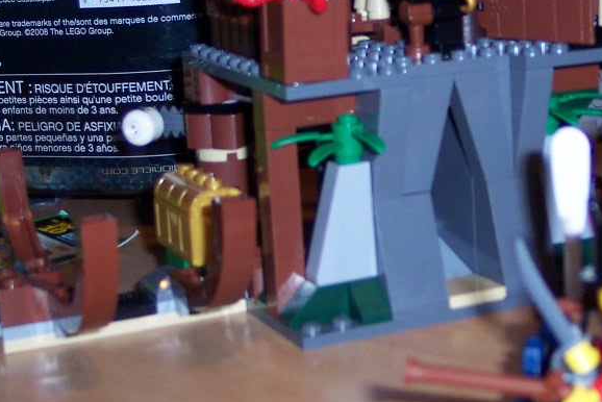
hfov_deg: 23.0
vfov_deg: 15.5
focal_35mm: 88
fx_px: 1472
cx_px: 393
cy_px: 176
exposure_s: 1/30
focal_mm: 8
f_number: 2.8
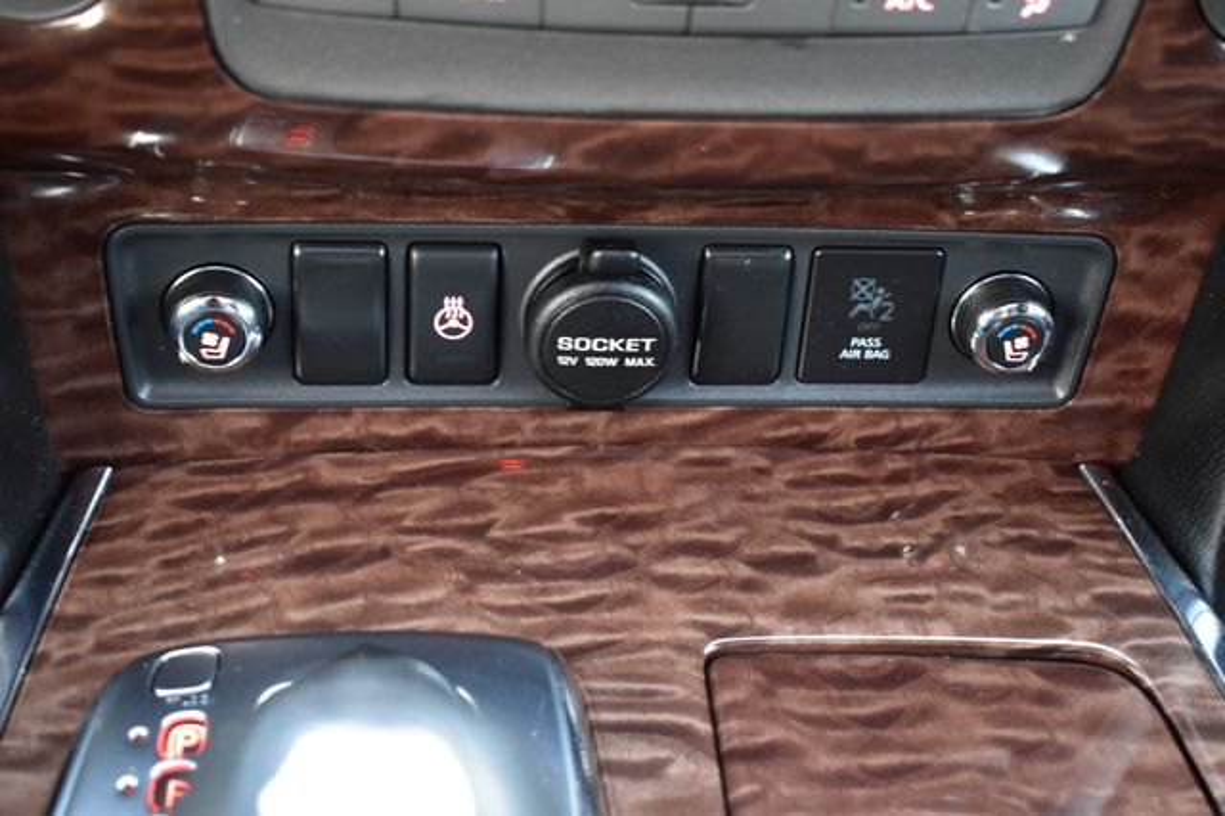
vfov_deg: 25.0
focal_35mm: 54
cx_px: 612
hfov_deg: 36.9
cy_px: 408
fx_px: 1836
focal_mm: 36
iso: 1600
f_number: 4.8
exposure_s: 1/2
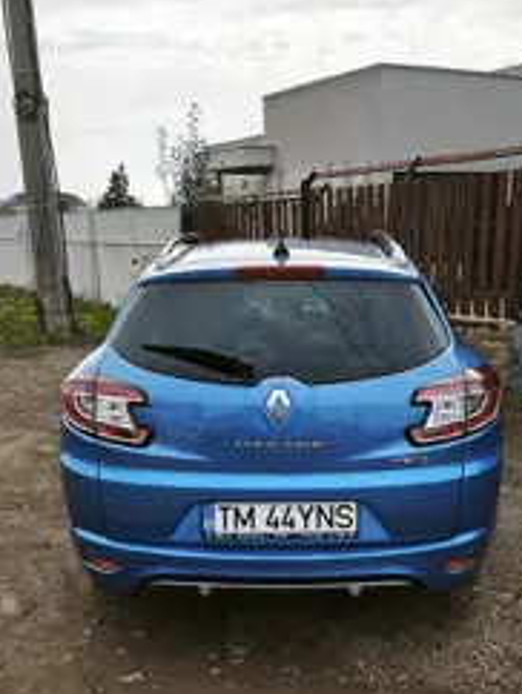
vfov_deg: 47.8
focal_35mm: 38
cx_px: 284
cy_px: 482
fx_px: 763
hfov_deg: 37.8
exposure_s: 1/387
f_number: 1.7
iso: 80
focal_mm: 5.35
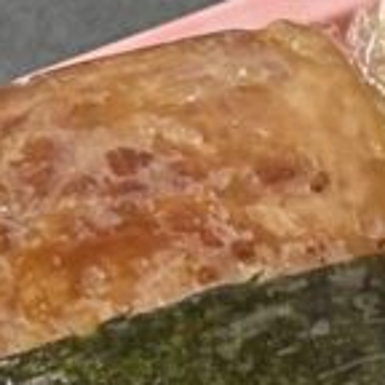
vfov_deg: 5.4
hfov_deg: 5.2
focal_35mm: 327
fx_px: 4115
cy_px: 299
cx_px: 845
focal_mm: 5.96
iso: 250
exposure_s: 1/30
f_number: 1.6
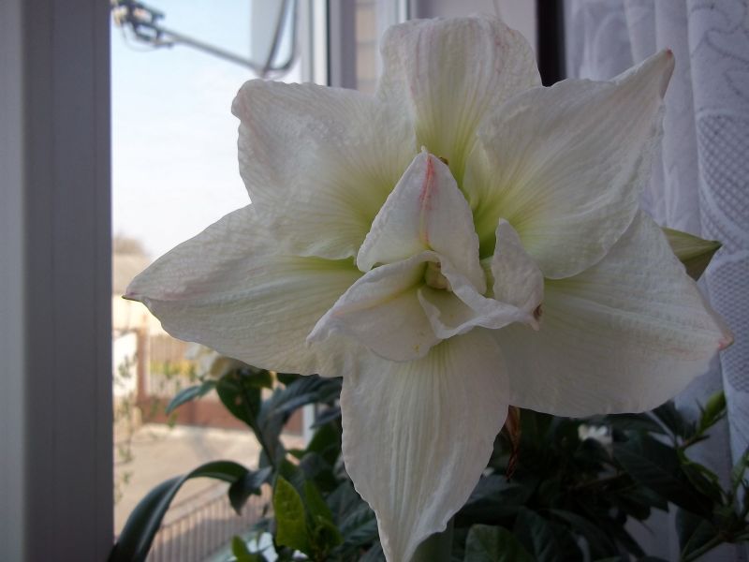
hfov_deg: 56.8
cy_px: 281
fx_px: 692
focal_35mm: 32
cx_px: 374
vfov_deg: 44.2
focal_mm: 5.7
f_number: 2.9
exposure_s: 1/400
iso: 80
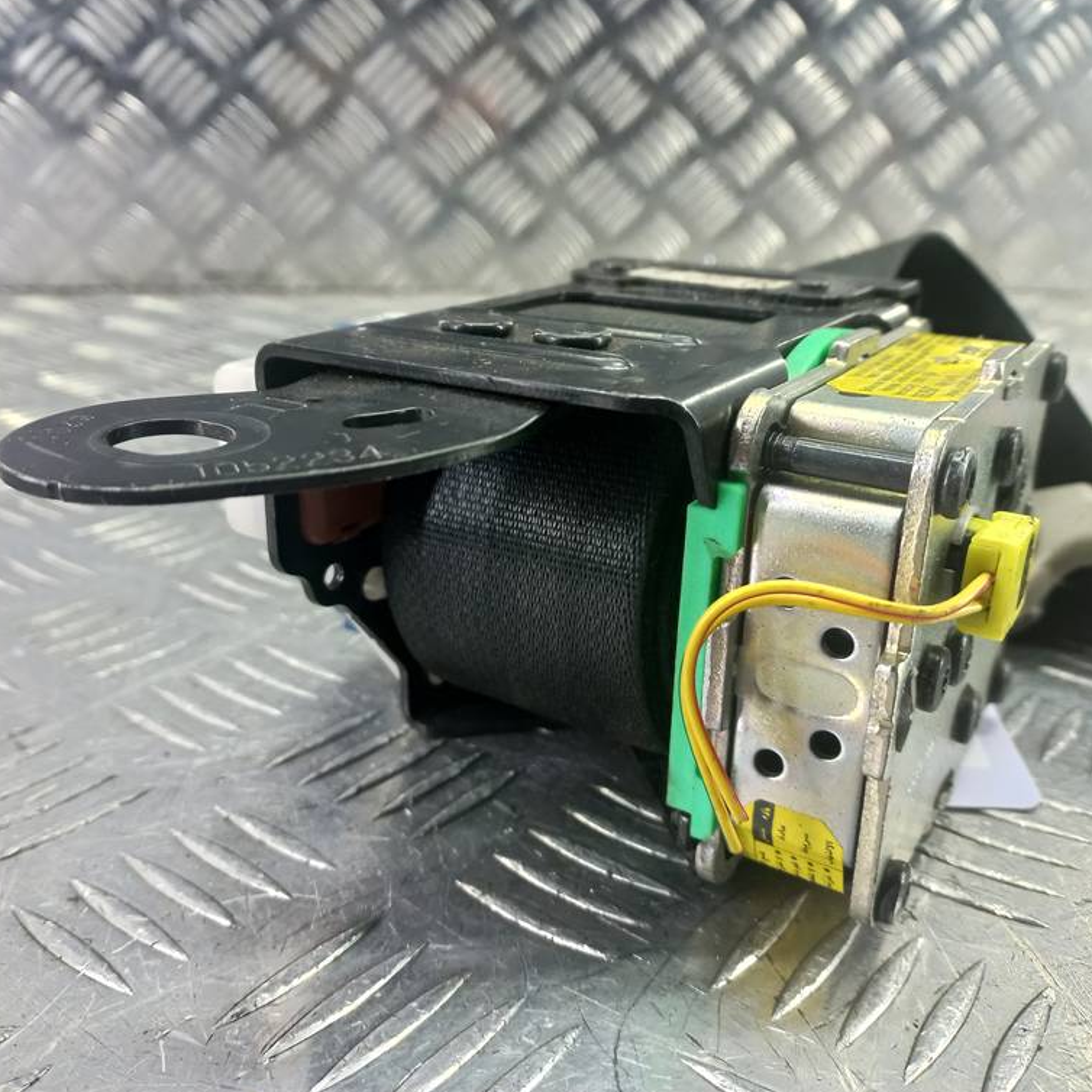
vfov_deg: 54.0
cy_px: 546
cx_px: 542
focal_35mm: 30
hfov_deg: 54.0
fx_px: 1071
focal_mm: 4.6
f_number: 1.8
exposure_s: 1/50
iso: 125
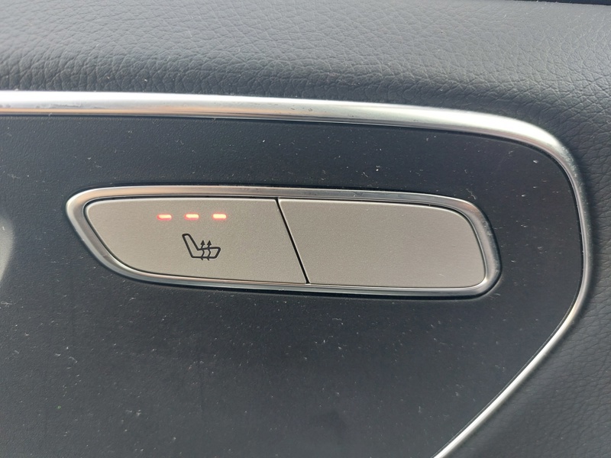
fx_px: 441
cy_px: 229
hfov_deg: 69.4
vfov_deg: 54.9
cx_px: 306
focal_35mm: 25
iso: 160
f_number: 1.8
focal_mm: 5.23
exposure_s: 1/60
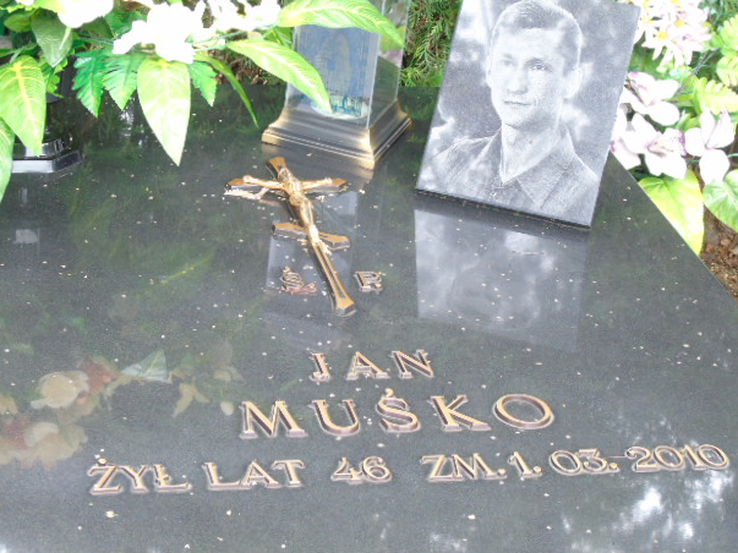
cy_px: 280
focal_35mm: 87
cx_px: 367
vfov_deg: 17.0
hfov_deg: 22.5
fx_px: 1854
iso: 200
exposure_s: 1/30
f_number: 4.1
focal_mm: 15
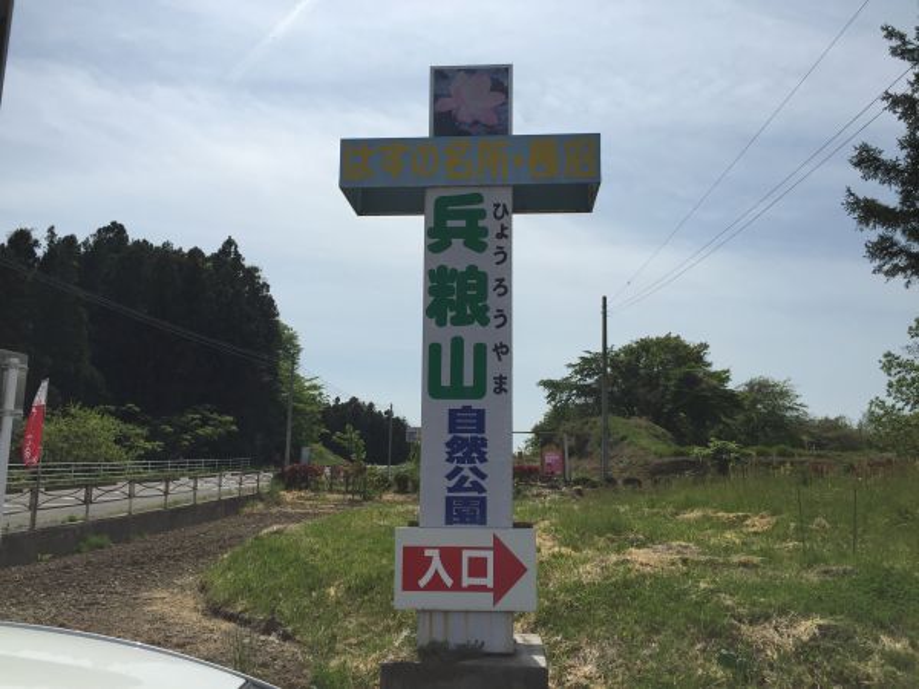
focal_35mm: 29
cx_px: 460
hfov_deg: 61.7
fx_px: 770
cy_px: 344
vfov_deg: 48.2
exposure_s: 1/4950
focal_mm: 4.15
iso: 32
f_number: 2.2
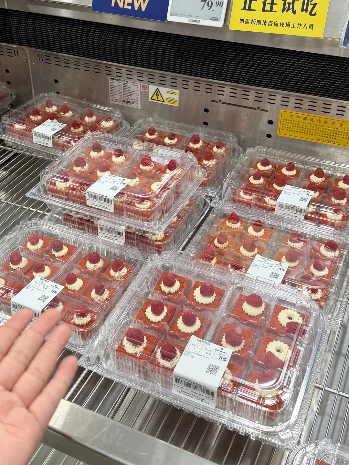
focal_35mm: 24
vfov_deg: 71.6
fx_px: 323
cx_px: 174
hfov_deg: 56.8
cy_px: 232
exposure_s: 1/100
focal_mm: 6.76
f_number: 1.78
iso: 80
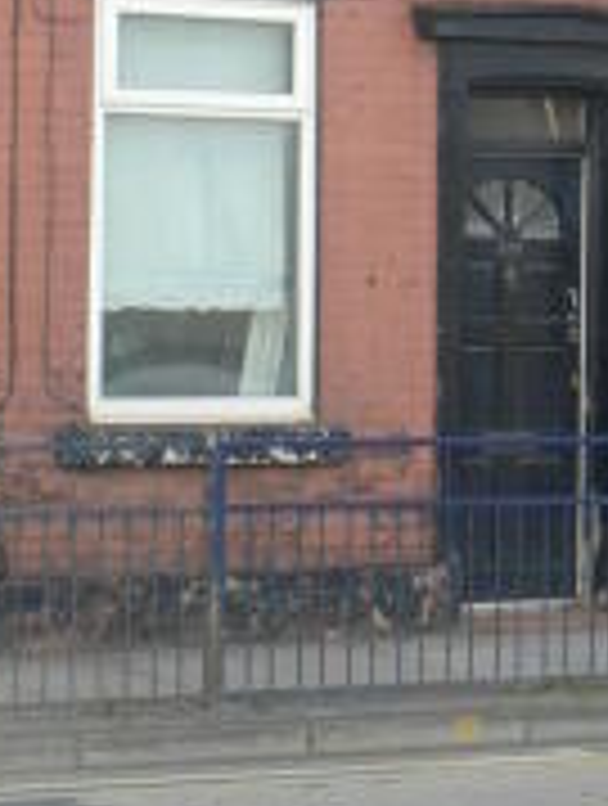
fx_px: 3524
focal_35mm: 151
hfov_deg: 9.9
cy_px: 83
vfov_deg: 12.9
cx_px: 311
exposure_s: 1/125
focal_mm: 10.4
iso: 80
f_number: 5.6
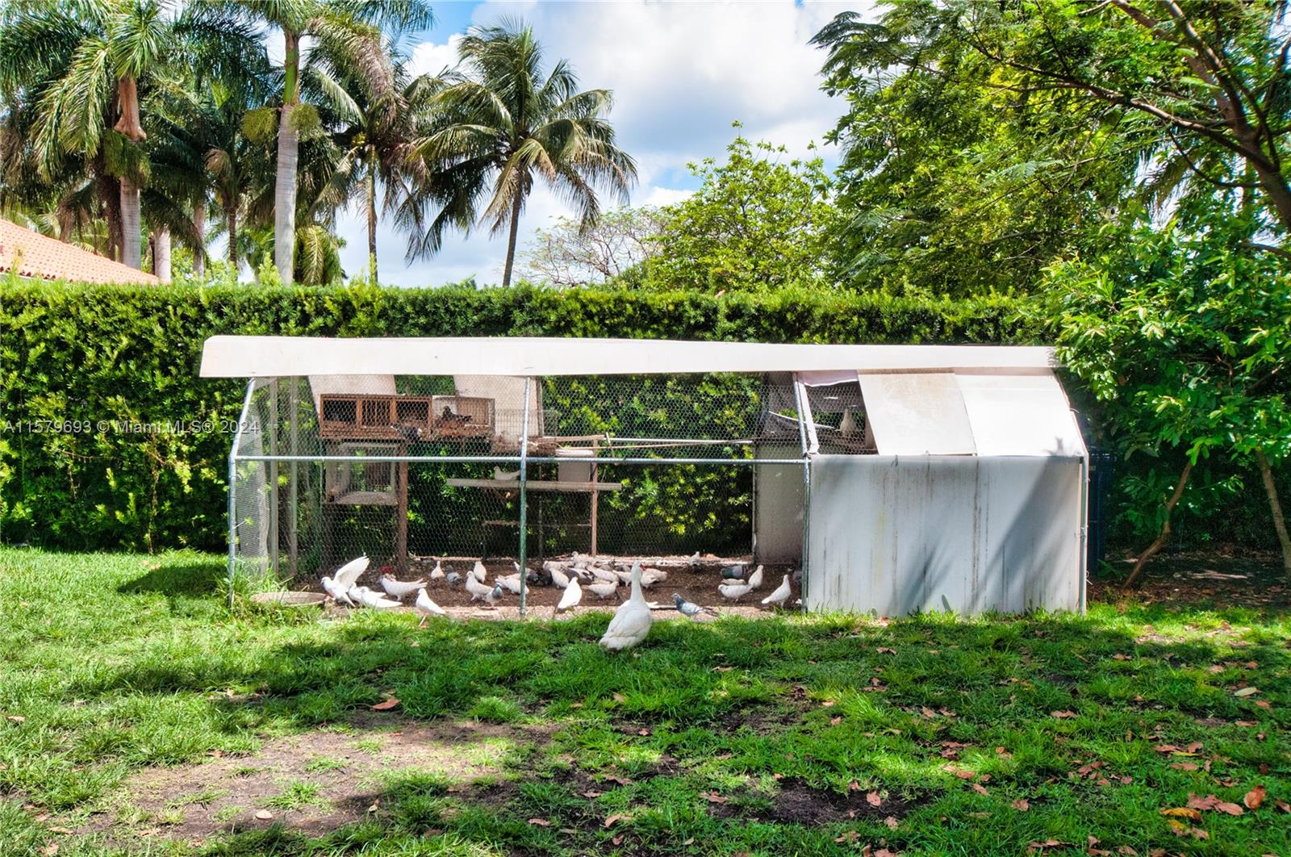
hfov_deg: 53.2
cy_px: 428
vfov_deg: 36.8
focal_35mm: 36
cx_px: 646
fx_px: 1289
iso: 400
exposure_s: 1/500
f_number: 11
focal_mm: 24
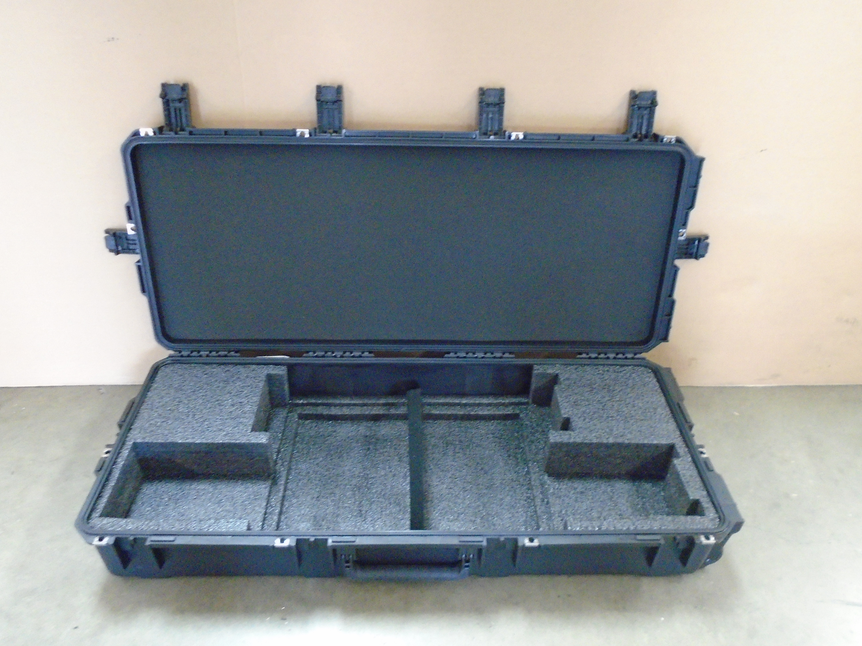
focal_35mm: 26
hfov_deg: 67.3
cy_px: 323
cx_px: 431
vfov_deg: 53.1
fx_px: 647
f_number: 3.2
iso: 800
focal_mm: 4.6
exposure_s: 1/15
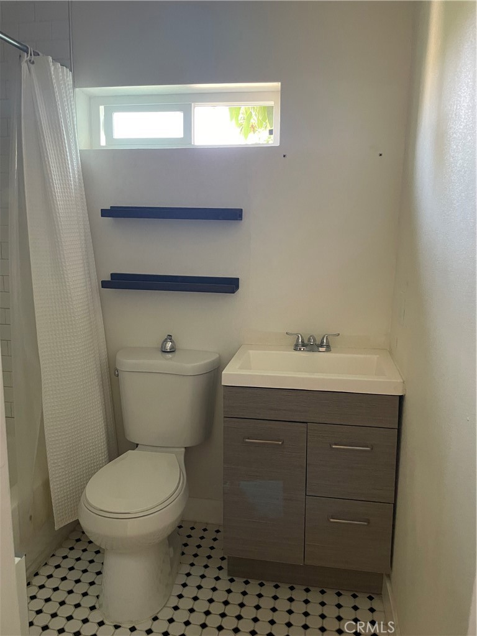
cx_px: 238
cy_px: 318
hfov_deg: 53.1
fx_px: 478
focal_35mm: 26
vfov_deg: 67.3
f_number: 1.6
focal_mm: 4.2
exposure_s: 1/60
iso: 400
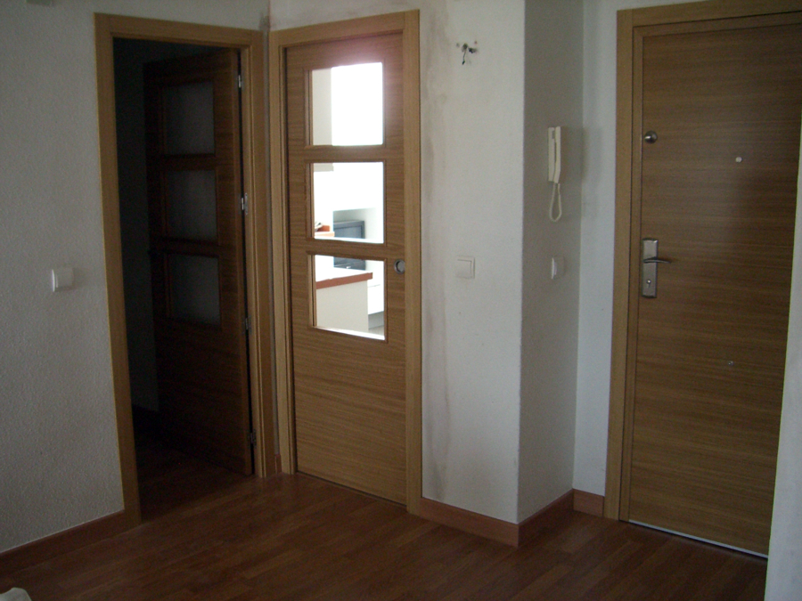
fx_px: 880
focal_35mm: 38
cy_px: 300
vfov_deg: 37.7
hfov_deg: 49.0
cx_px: 401
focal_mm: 6.2
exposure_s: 1/60
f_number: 2.7
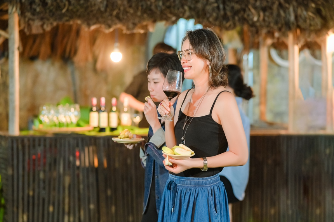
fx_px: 788
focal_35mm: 85
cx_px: 167
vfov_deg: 16.0
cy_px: 111
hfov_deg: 23.9
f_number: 2
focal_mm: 85
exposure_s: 1/160
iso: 3200
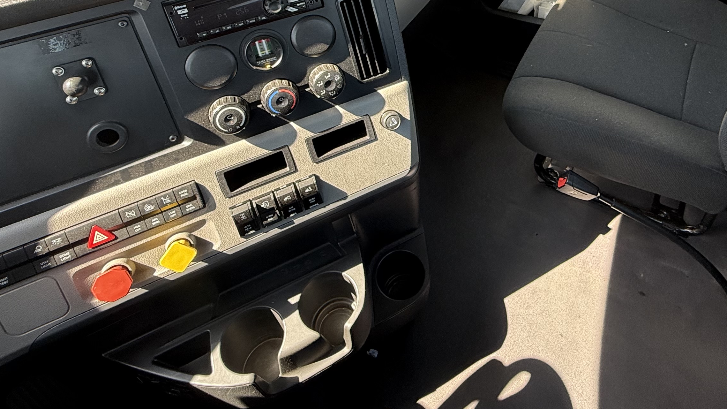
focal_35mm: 27
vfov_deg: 40.0
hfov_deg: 67.9
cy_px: 47
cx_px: 486
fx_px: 520
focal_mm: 2.22
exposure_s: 1/99
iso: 80
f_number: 2.2
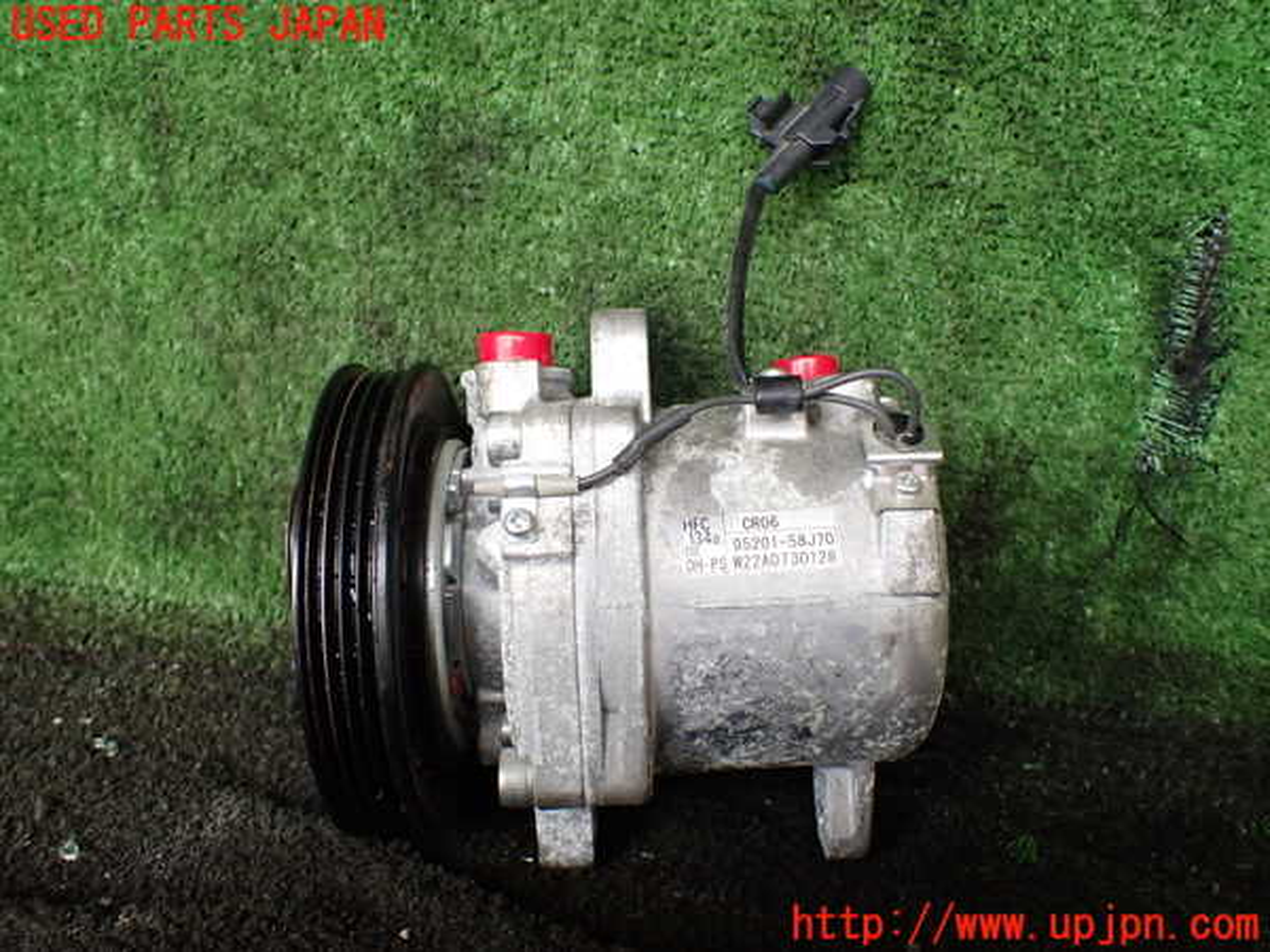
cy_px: 476
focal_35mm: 30
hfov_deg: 60.0
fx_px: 1101
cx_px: 635
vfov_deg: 46.8
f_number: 2.3
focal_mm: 5.4
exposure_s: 1/125
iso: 250
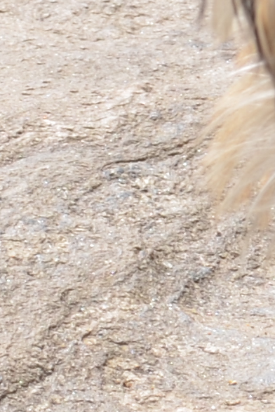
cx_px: 524
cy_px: -422
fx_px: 4168
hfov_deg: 3.7
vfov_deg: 5.5
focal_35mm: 364
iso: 100
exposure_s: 1/200
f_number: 8
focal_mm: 29
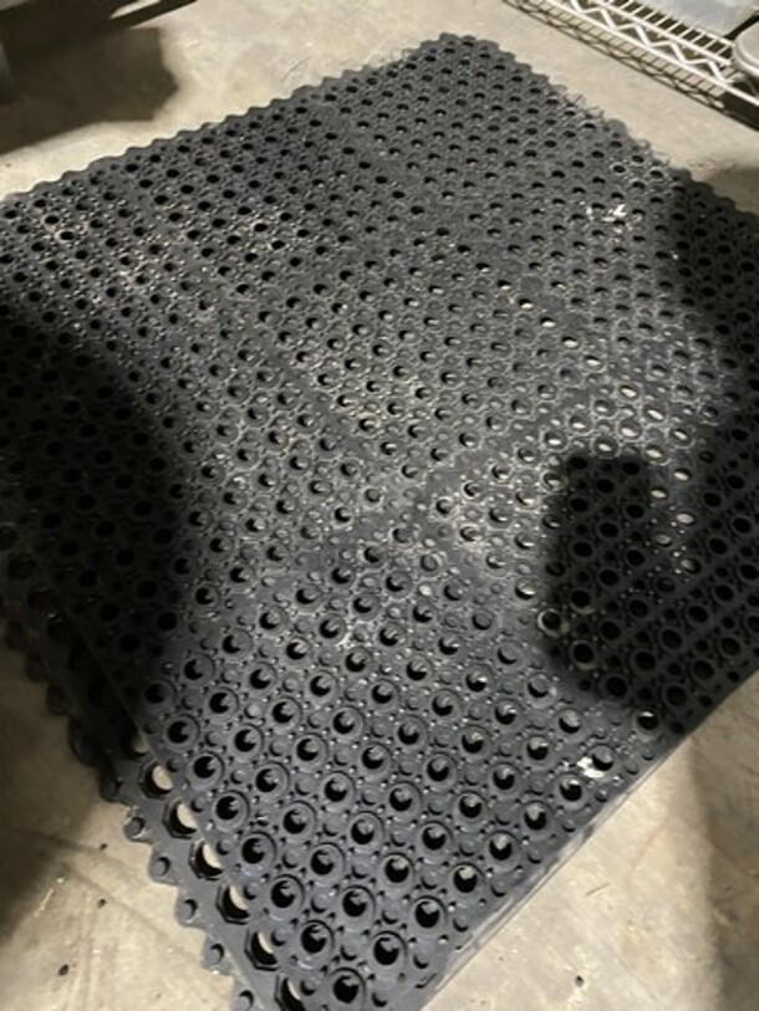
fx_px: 760
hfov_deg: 53.1
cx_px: 380
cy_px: 506
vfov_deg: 67.3
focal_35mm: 26
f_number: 1.8
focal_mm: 4.25
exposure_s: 1/30
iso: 1000
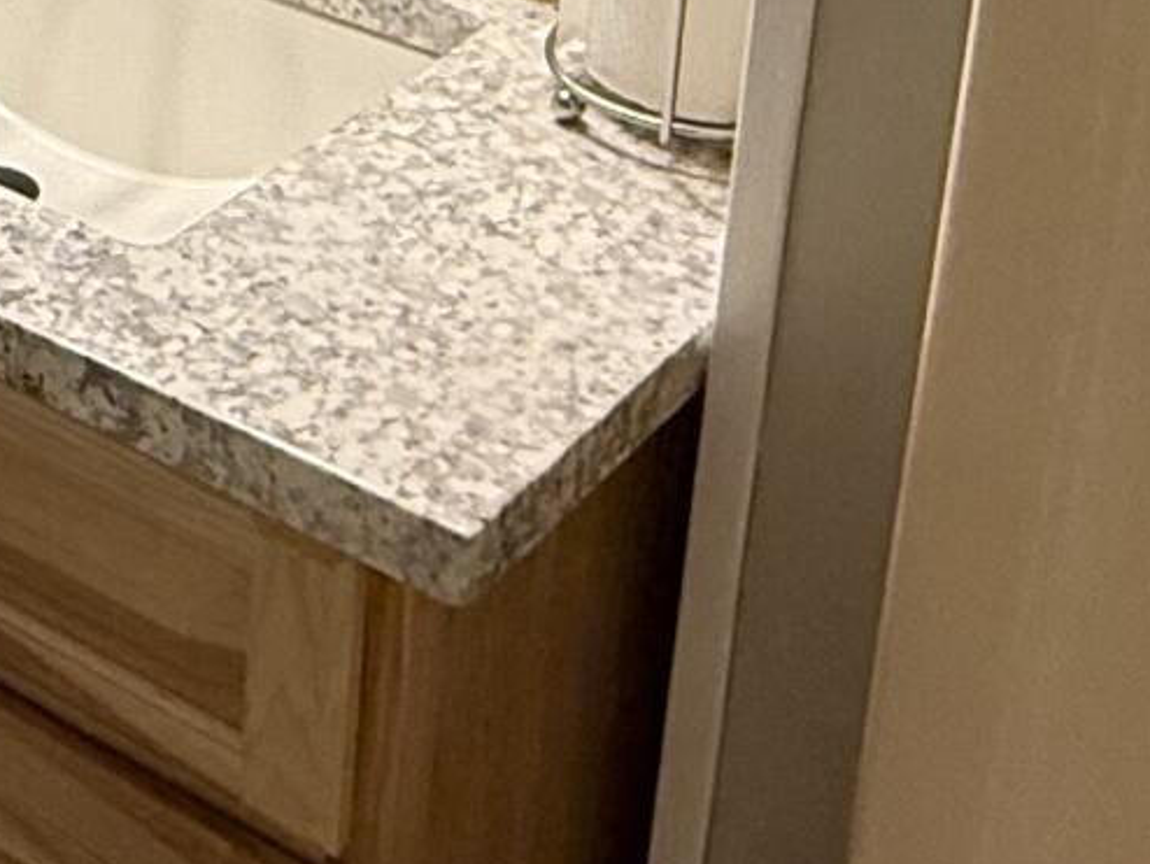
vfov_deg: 16.2
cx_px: -265
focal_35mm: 85
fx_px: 2825
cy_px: -361
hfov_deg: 21.2
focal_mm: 2.22
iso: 200
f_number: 2.2
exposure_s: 1/120
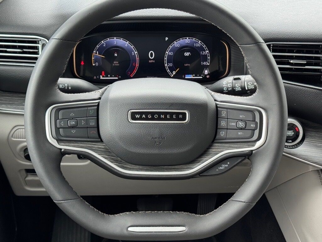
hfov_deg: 39.7
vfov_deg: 30.3
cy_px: 121
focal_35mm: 48
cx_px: 161
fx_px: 446
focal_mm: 6.76
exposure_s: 1/169
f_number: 1.78
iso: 80
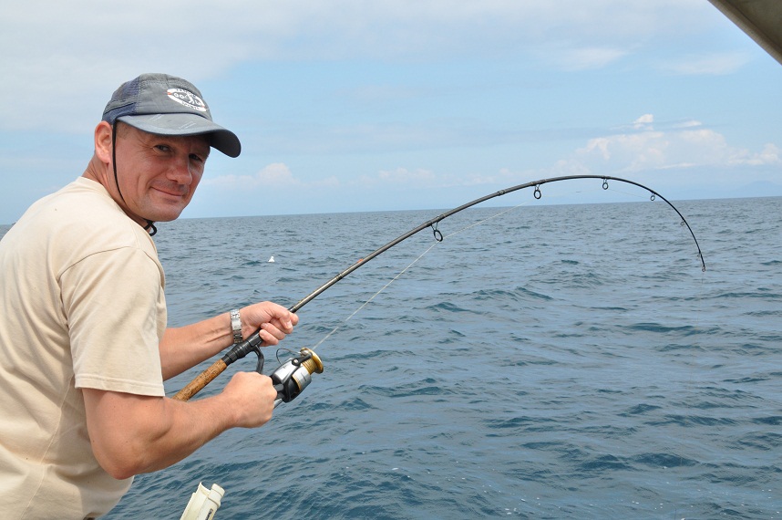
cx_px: 391
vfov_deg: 35.4
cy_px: 260
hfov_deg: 51.3
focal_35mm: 38
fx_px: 814
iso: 640
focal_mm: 25
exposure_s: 1/640
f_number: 13
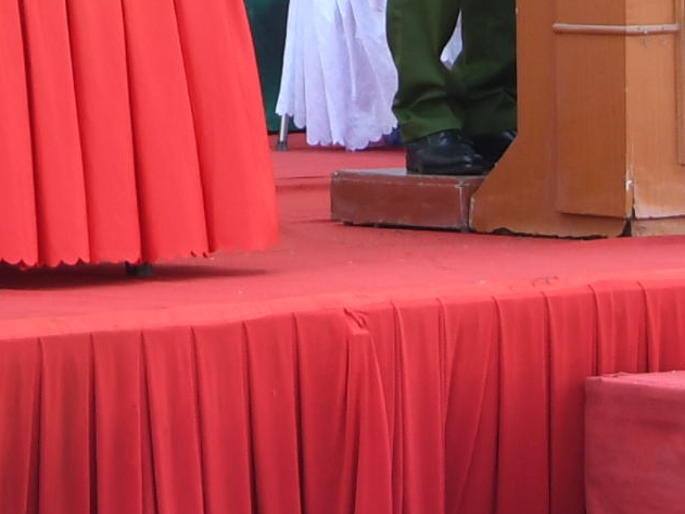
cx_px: 22
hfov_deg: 5.9
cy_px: -847
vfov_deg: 4.3
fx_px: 6612
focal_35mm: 334
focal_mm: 35
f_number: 5.6
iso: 250
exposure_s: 1/200
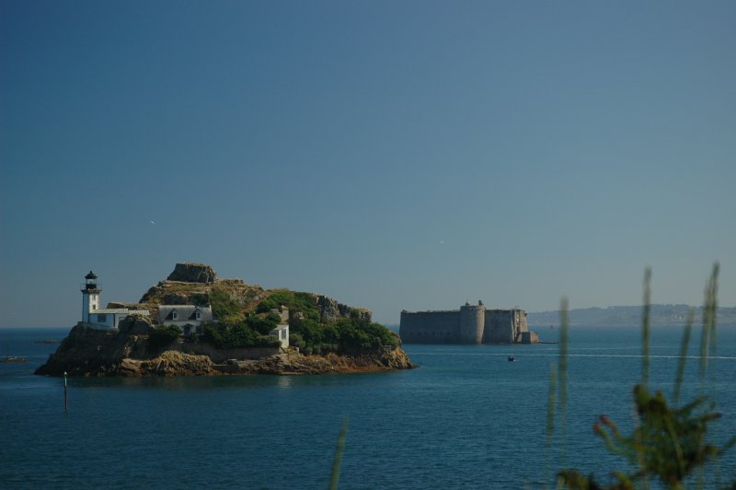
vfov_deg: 18.2
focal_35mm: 75
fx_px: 1532
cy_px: 245
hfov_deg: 27.0
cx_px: 368
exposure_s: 1/320
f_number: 6.3
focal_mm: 50
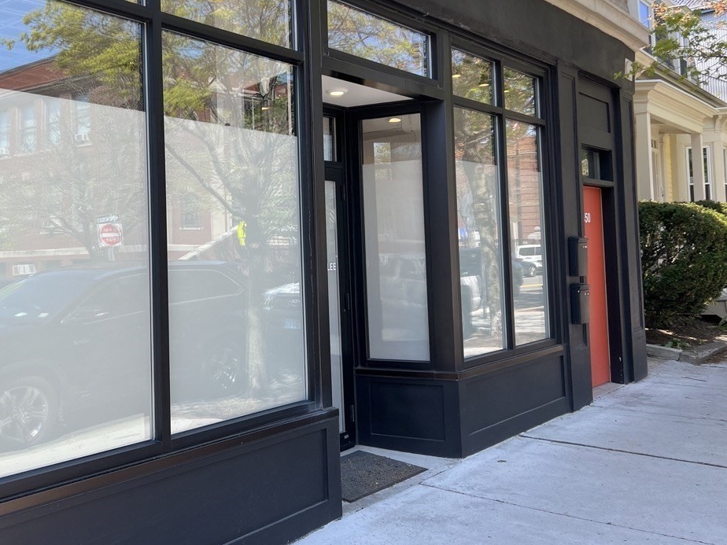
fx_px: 756
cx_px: 274
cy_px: 219
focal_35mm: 36
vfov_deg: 39.5
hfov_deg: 50.8
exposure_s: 1/738
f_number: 1.5
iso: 50
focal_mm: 5.7
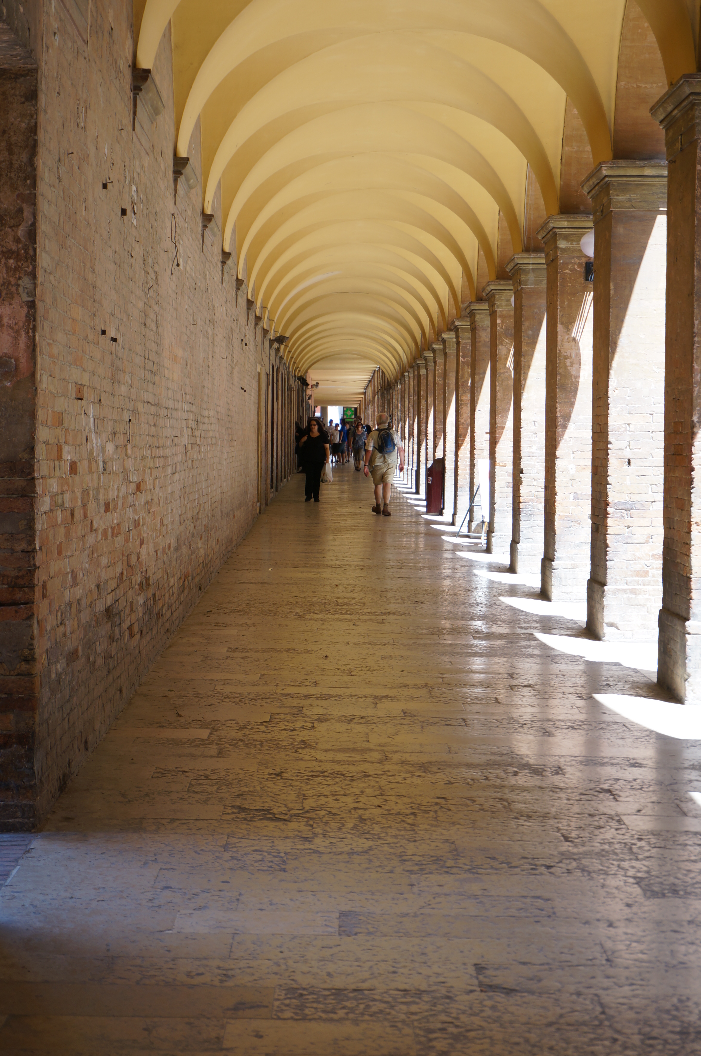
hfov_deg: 19.3
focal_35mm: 70
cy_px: 528
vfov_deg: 28.7
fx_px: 2064
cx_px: 350
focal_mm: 47
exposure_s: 1/80
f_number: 5.6
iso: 100
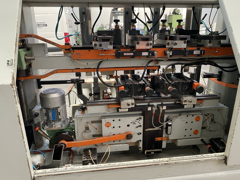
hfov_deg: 67.3
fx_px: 180
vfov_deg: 53.1
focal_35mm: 26
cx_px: 120
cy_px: 90
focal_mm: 4.25
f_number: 1.8
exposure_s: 1/60
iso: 400
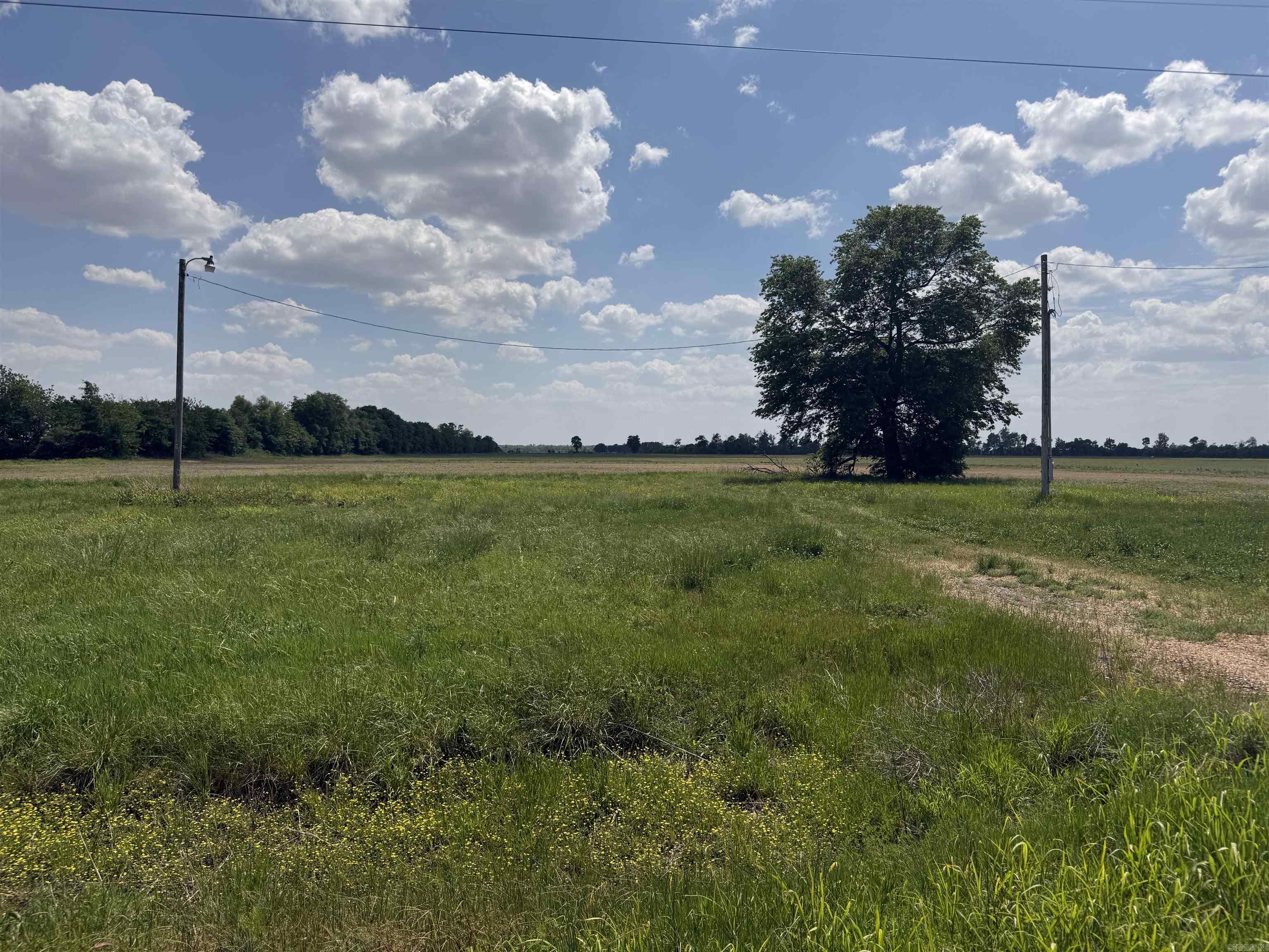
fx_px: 880
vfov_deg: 56.8
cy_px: 476
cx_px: 634
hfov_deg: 71.6
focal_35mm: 24
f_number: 1.78
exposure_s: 1/10309
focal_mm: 6.76
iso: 80
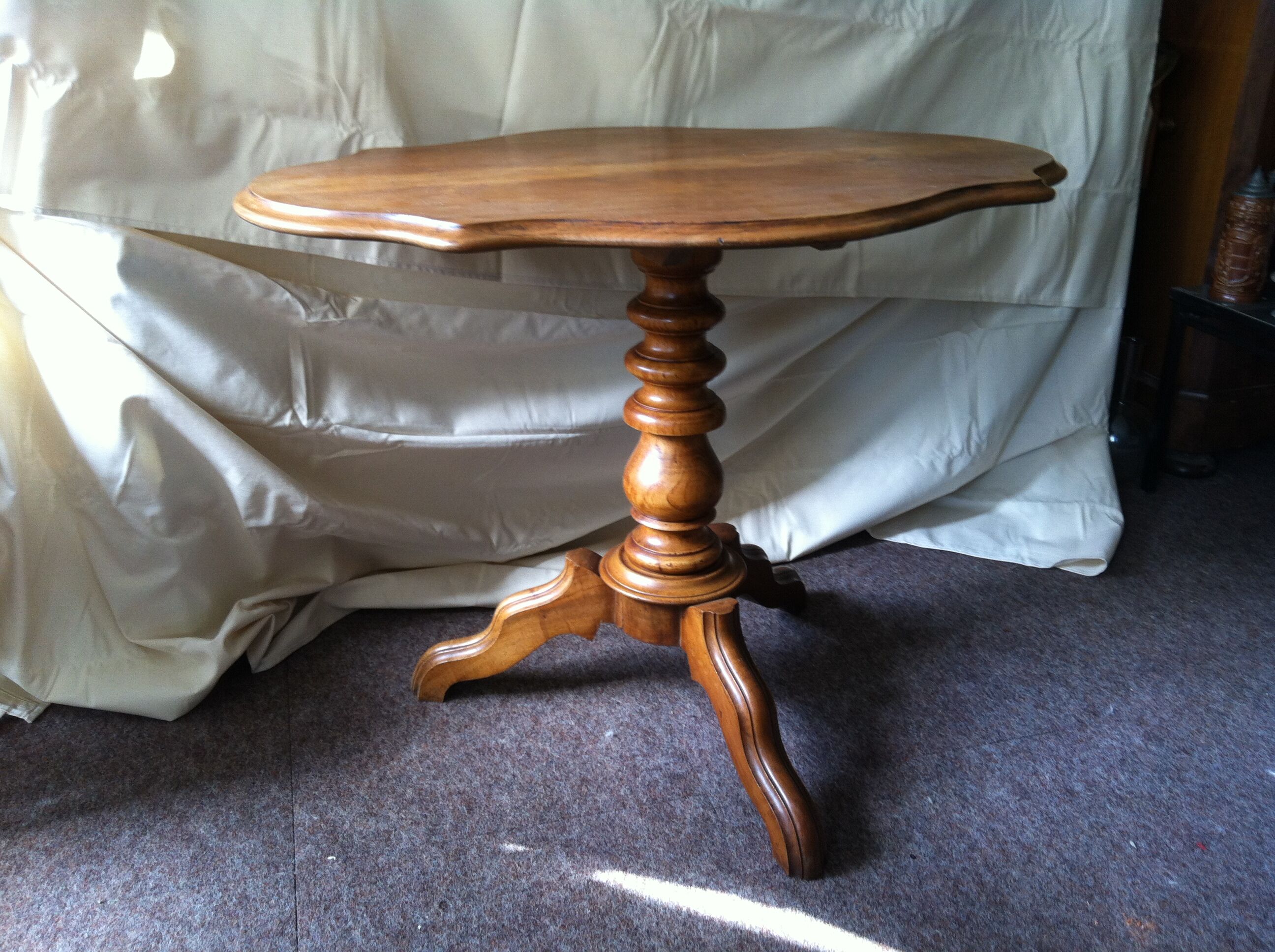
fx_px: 1287
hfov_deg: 52.7
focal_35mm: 35
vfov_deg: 40.6
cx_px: 638
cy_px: 476
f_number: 2.8
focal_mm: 3.85
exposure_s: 1/17
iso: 80
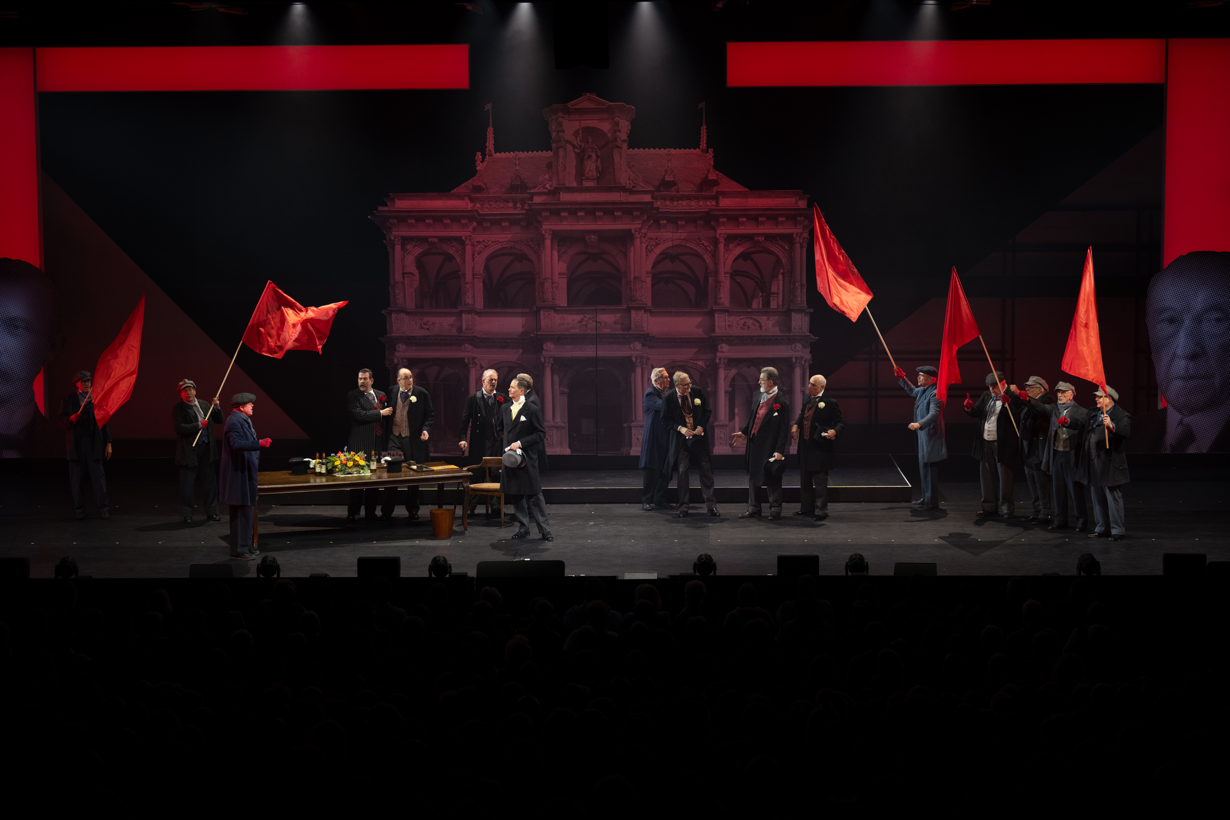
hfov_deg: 28.8
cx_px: 615
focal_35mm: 70
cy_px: 410
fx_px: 2391
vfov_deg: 19.5
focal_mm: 70
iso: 800
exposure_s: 1/250
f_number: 3.5
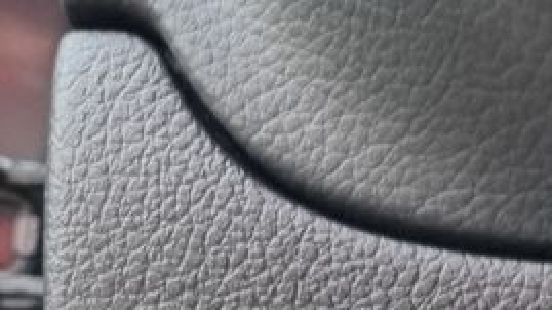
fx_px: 1580
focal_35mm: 108
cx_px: 952
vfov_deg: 11.2
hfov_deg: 16.9
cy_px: 214
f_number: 1.8
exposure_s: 1/33
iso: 640
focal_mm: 5.4
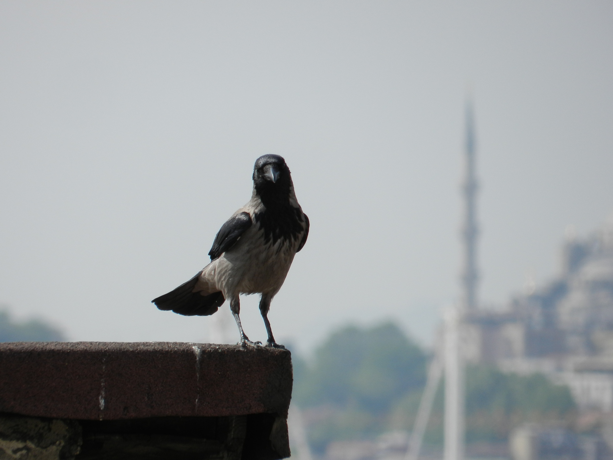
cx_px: 306
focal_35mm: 810
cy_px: 230
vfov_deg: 1.8
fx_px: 14344
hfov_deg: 2.4
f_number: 5.7
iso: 160
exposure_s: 1/800
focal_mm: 144
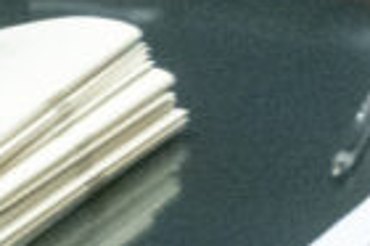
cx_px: 1121
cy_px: -444
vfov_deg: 0.4
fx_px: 39728
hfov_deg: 0.5
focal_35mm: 3870
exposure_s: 1/120
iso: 10000
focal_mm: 400
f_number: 5.6
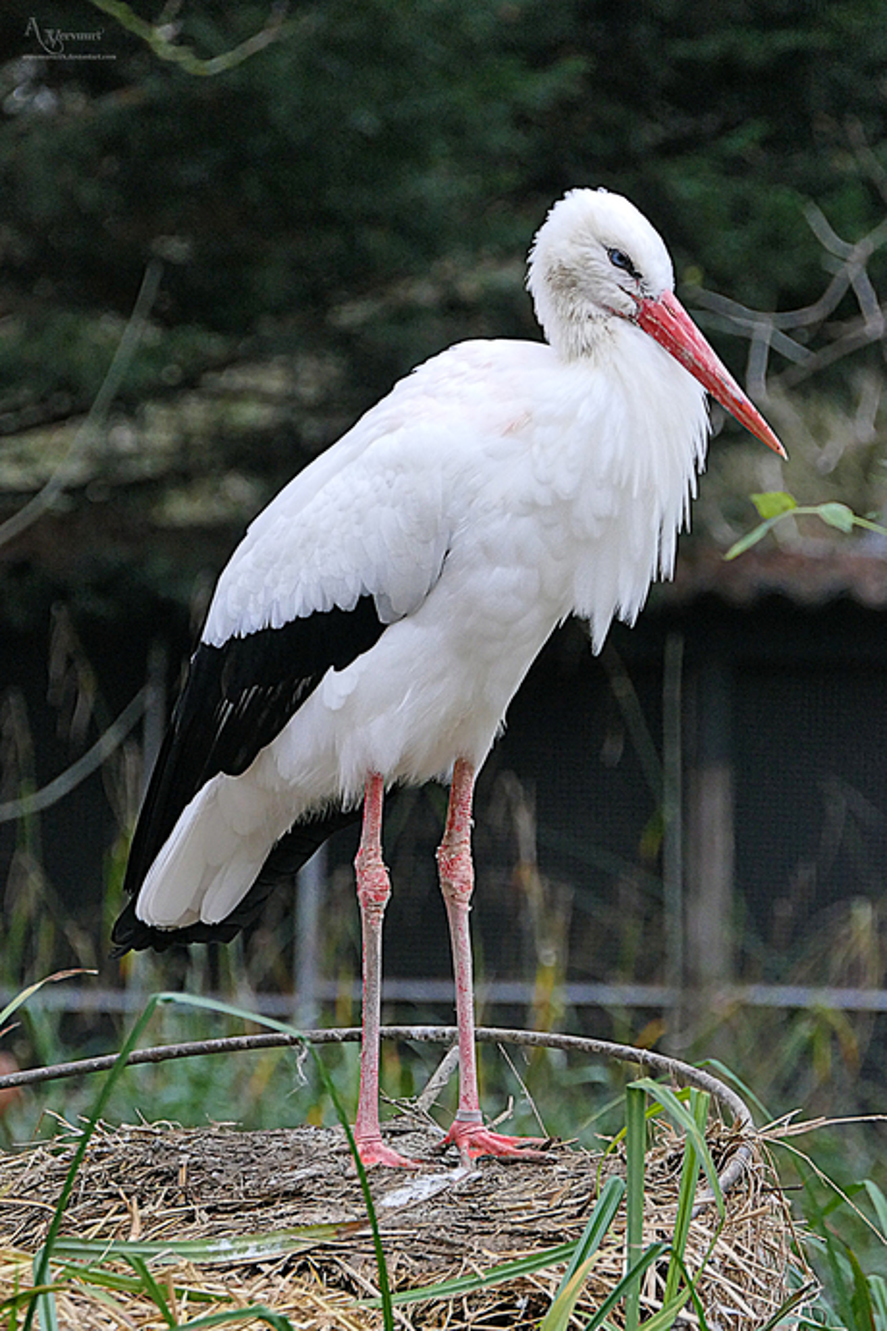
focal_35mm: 300
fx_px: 11087
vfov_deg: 6.9
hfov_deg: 4.6
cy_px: 666
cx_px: 444
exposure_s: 1/40
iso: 1600
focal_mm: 109.8
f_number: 4.5
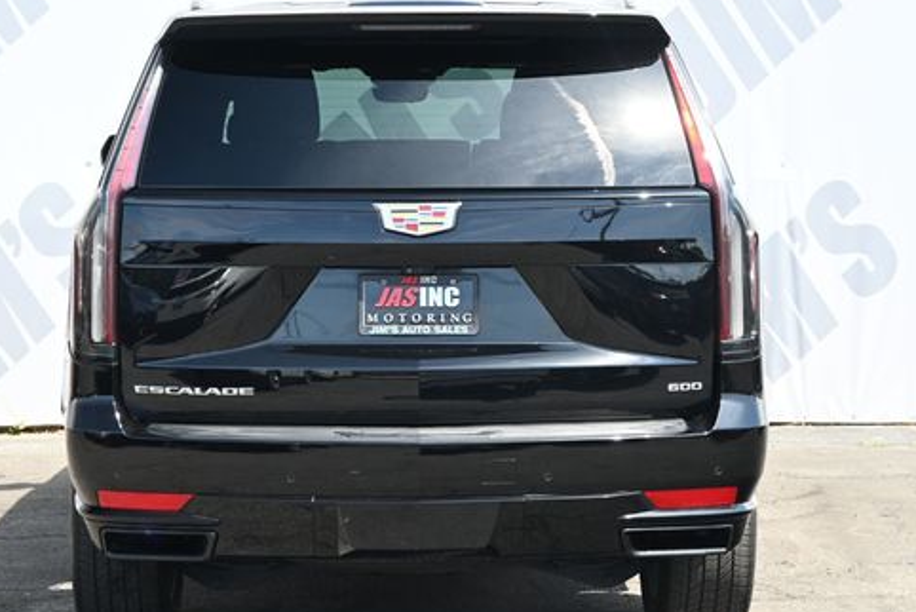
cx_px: 416
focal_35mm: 90
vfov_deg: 15.3
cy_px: 285
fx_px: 2283
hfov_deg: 22.7
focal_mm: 45
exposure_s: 1/250
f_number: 6
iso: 320
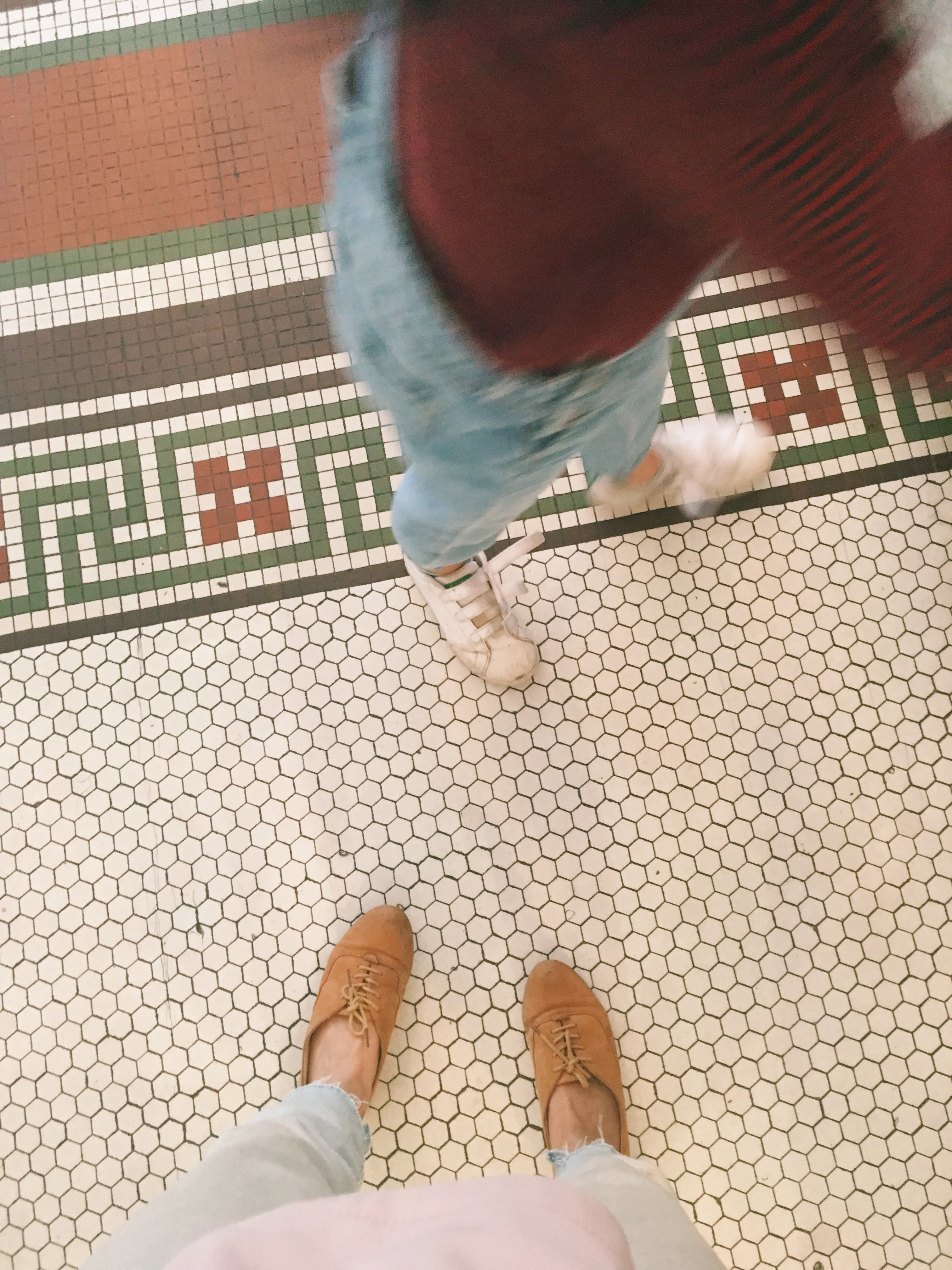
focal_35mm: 29
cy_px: 635
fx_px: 1063
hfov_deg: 48.2
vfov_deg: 61.7
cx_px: 476
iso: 200
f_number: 2.2
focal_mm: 4.15
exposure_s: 1/15
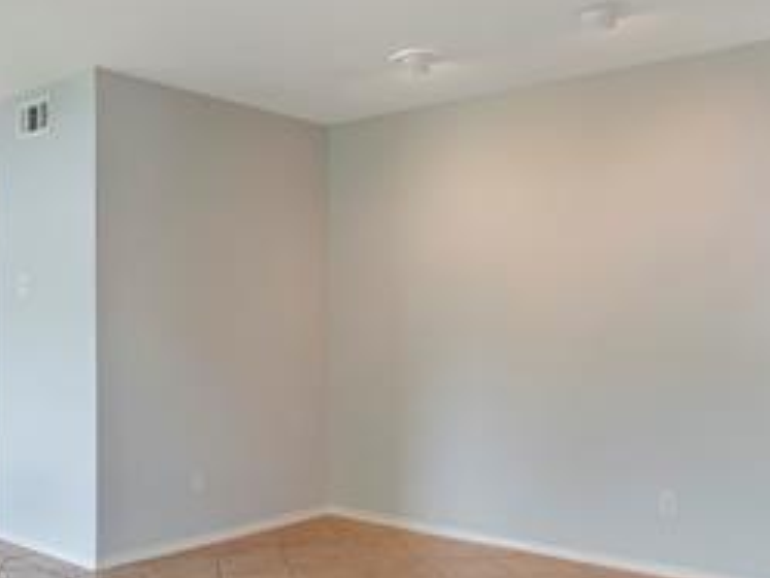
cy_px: 328
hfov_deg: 46.4
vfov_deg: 38.6
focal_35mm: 37
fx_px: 823
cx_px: 111
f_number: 7.1
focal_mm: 10
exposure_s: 1/60
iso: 100
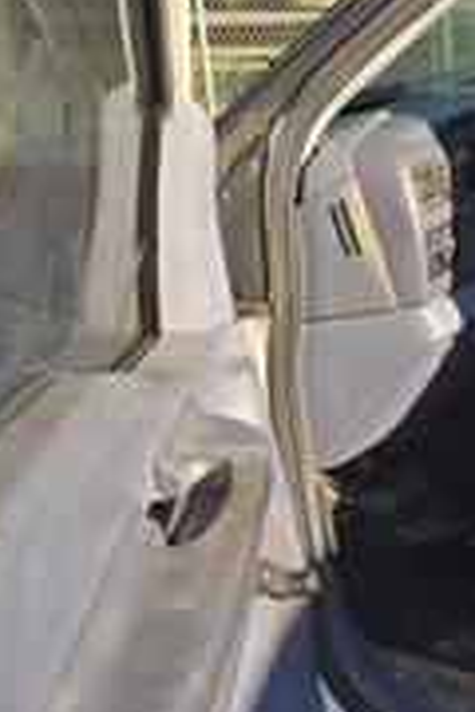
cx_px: 760
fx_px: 1326
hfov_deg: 17.7
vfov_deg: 30.0
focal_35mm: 67
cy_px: 281
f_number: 1.8
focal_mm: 5.4
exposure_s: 1/892
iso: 25
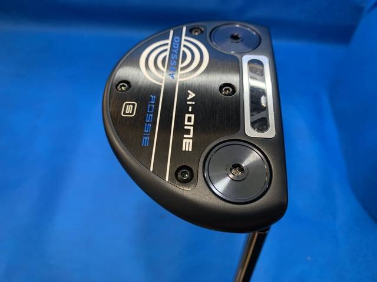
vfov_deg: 53.1
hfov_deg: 67.3
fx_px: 283
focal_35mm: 26
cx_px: 188
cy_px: 141
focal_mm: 4.25
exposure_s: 1/60
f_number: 1.8
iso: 80
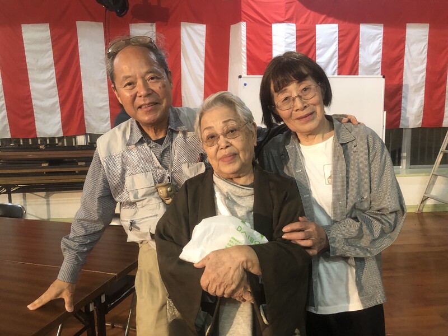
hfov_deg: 63.4
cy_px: 168
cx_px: 224
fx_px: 362
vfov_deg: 49.7
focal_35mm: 28
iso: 80
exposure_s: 1/7
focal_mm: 3.99
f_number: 1.8
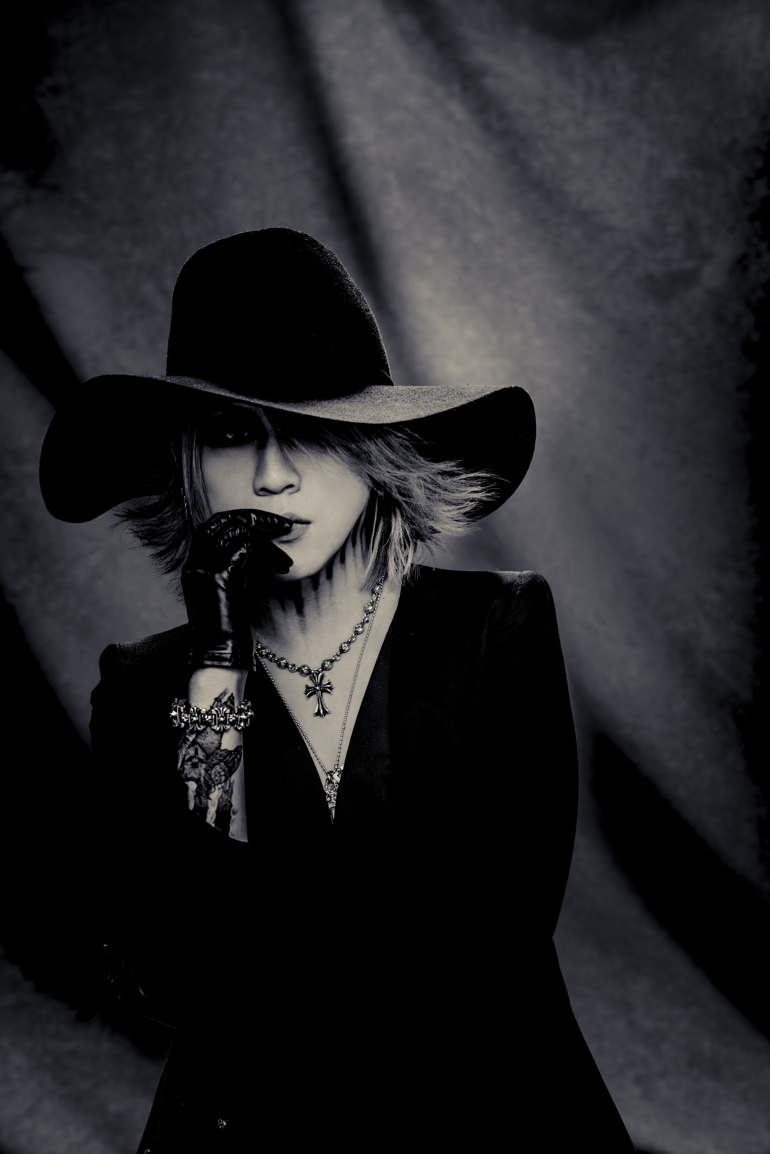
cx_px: 385
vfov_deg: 20.0
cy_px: 577
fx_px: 3270
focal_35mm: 102
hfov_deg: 13.4
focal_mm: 102
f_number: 8
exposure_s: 1/13
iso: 100
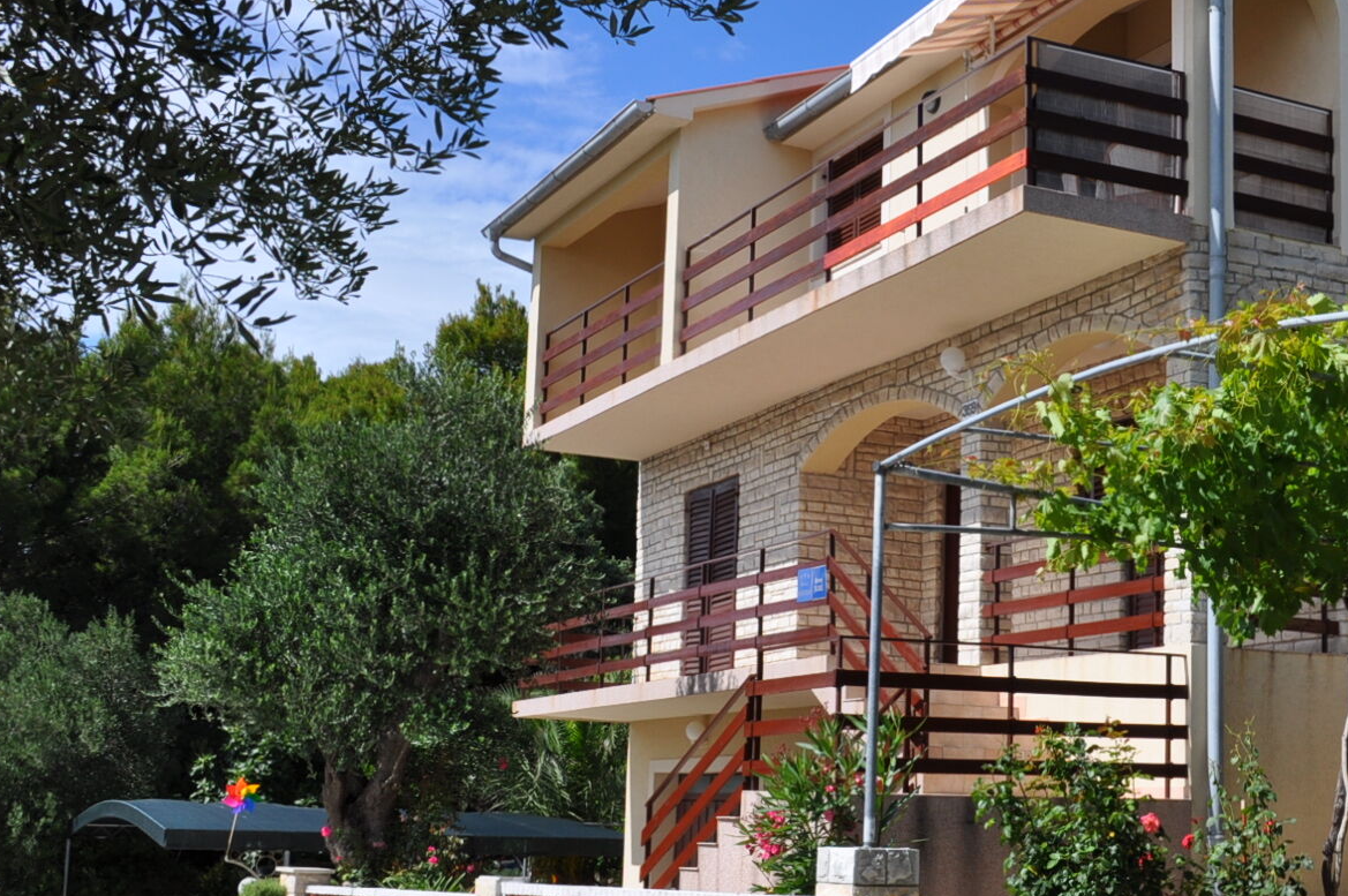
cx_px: 909
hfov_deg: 35.9
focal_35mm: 55
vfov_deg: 24.5
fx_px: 2057
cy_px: 550
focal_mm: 20
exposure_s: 1/400
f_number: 10
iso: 200
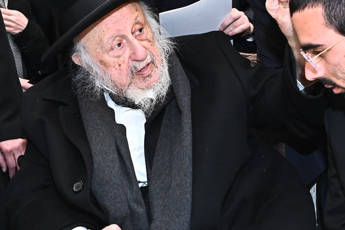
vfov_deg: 21.9
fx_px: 594
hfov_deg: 32.4
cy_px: 93
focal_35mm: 62
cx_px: 161
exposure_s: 1/200
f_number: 6.3
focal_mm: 28
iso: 3200
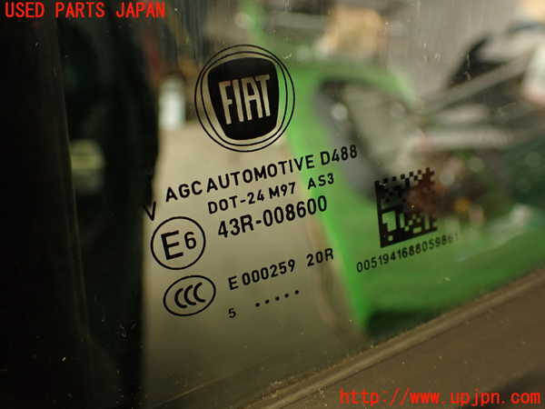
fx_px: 504
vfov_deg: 44.2
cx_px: 272
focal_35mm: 32
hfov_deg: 56.8
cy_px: 204
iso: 250
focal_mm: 5.79
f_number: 2.4
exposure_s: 1/30
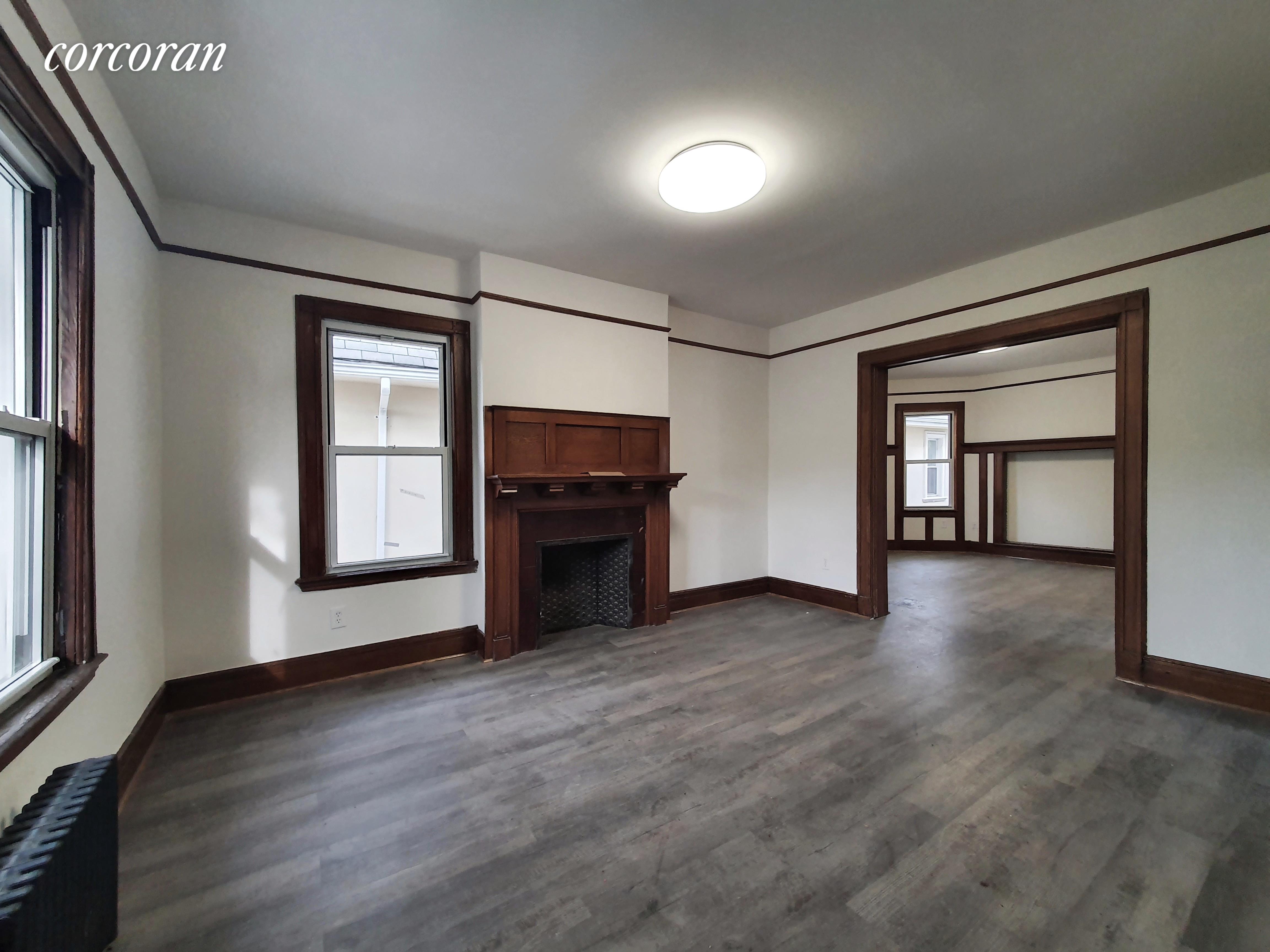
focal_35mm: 13
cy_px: 476
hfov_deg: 106.2
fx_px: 477
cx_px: 635
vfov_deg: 89.9
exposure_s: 1/60
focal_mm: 1.8
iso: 200
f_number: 2.2
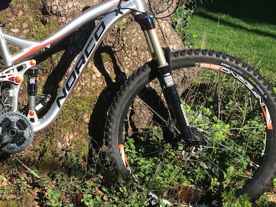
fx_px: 454
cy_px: 74
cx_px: 52
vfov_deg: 25.5
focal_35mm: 57
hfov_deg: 32.8
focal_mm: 4.15
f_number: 2.2
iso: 32
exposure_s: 1/1580
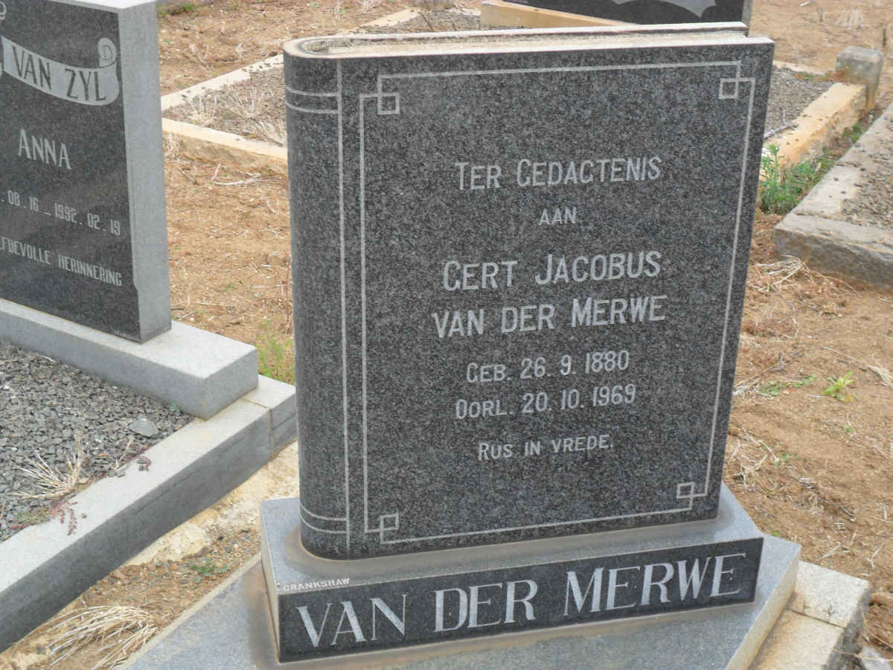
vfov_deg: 28.0
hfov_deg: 36.8
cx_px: 446
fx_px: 1341
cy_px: 335
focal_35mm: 52
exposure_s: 1/125
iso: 100
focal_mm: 9.3
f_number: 5
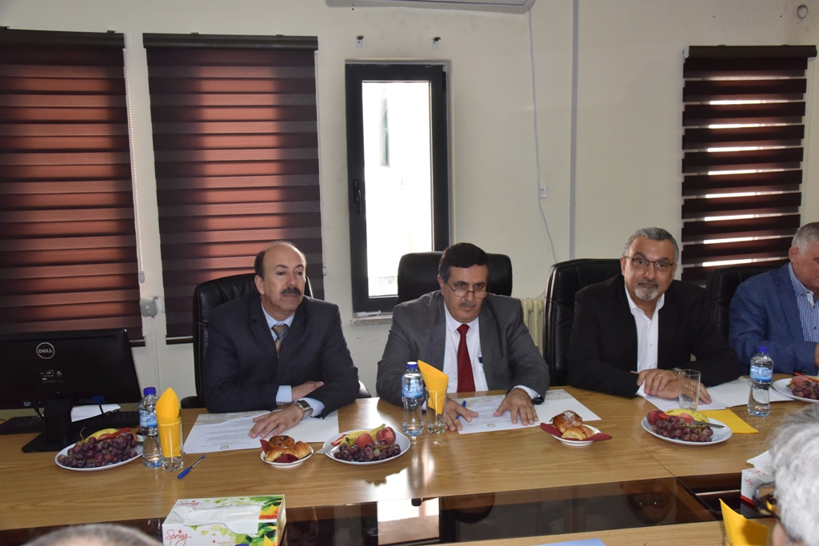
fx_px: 705
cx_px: 410
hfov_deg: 60.3
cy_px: 273
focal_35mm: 31
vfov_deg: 42.3
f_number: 7.1
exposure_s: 1/250
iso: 1600
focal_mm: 31
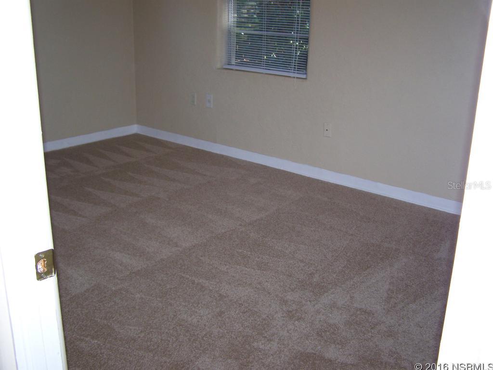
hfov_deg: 49.0
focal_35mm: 38
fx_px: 541
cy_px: 185
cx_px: 246
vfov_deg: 37.7
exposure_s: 1/60
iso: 80
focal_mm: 6.3
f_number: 2.8
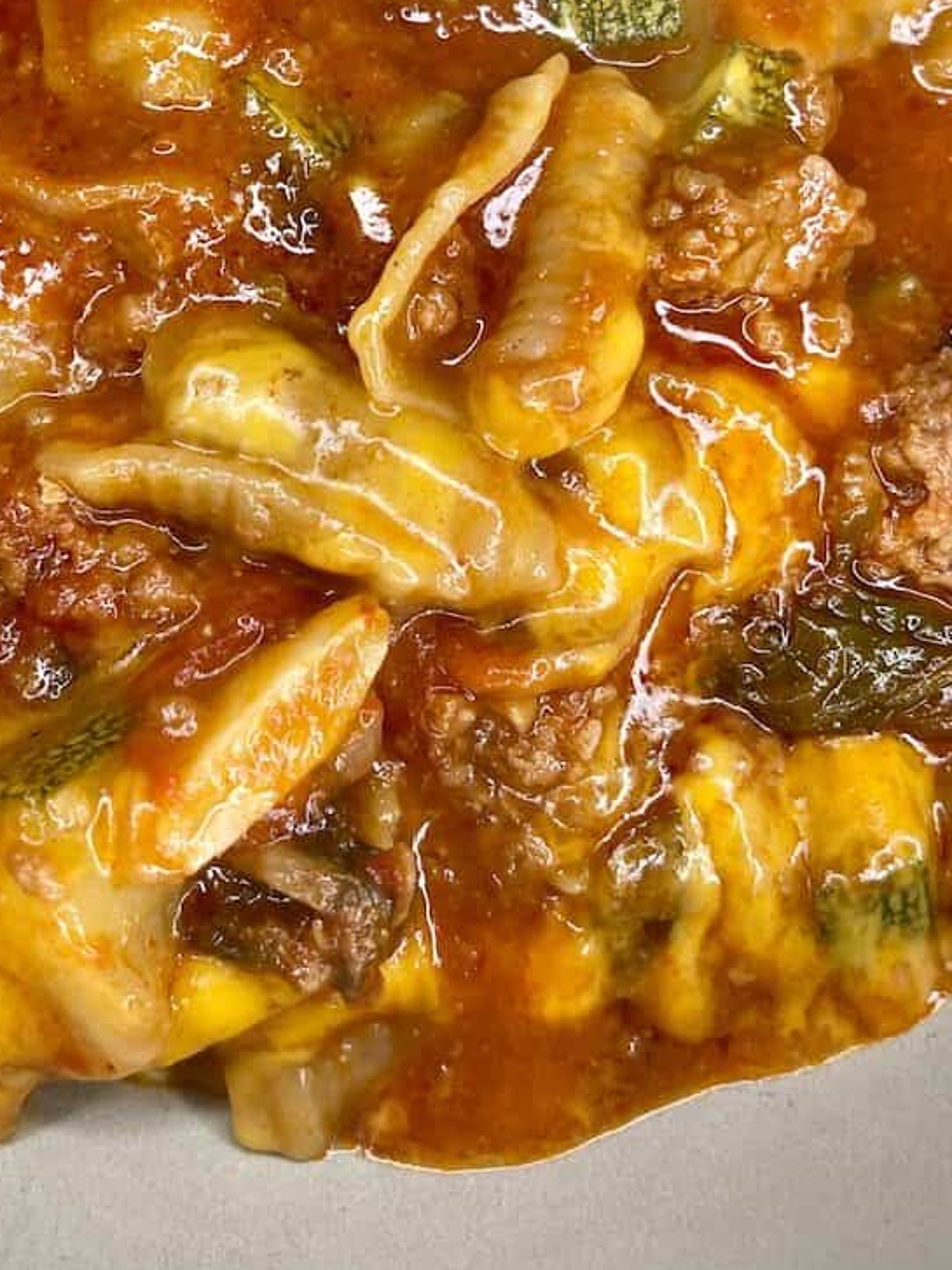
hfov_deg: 32.6
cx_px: 309
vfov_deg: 41.1
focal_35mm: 44
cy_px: 255
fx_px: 1614
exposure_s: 1/60
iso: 80
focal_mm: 5.1
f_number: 1.6
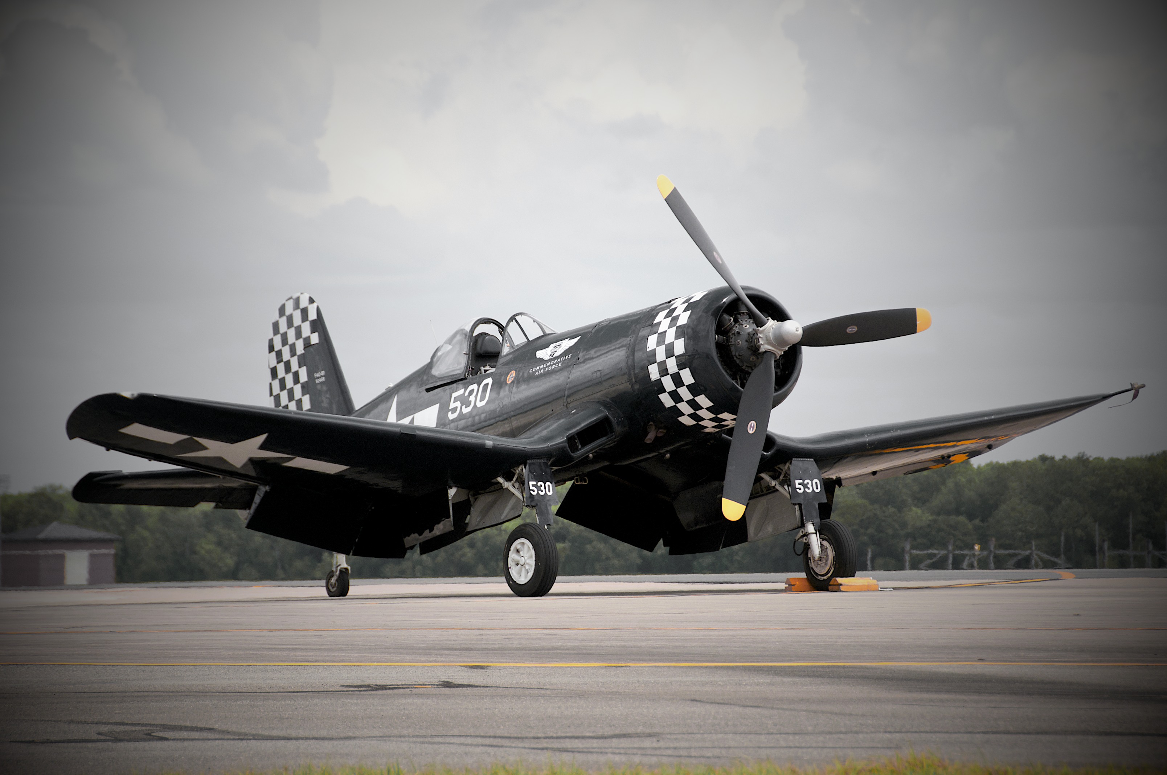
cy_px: 388
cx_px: 584
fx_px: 8256
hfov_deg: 8.1
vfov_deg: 5.4
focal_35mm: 255
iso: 250
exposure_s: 1/500
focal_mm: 170
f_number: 5.6
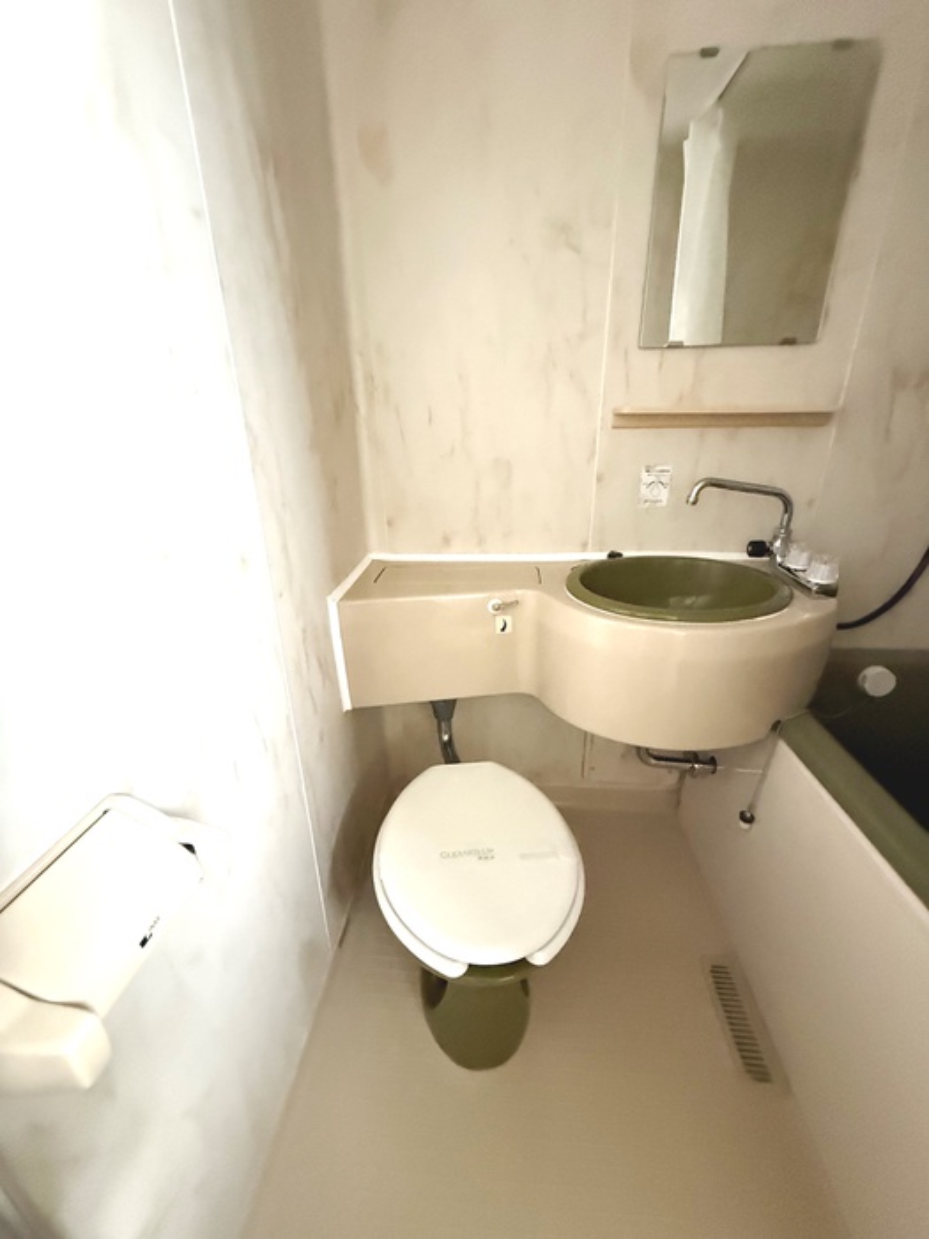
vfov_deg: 102.1
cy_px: 620
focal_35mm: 14
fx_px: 501
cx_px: 464
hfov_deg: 85.7
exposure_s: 1/60
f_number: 2.2
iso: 1250
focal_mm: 2.22
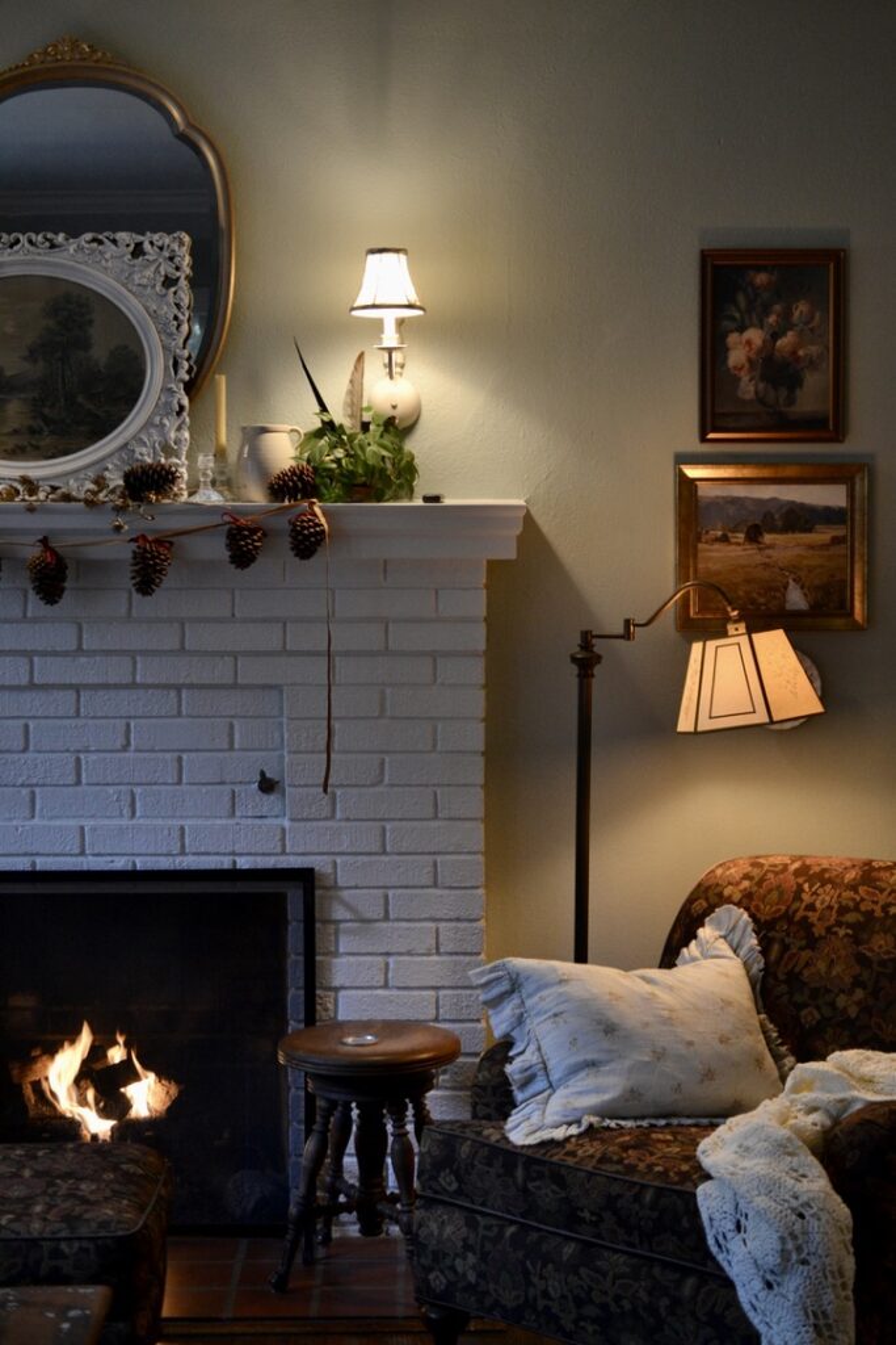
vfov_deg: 33.4
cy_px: 672
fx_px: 2239
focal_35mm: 60
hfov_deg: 22.6
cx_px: 448
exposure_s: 1/60
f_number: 2.8
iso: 640
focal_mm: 40
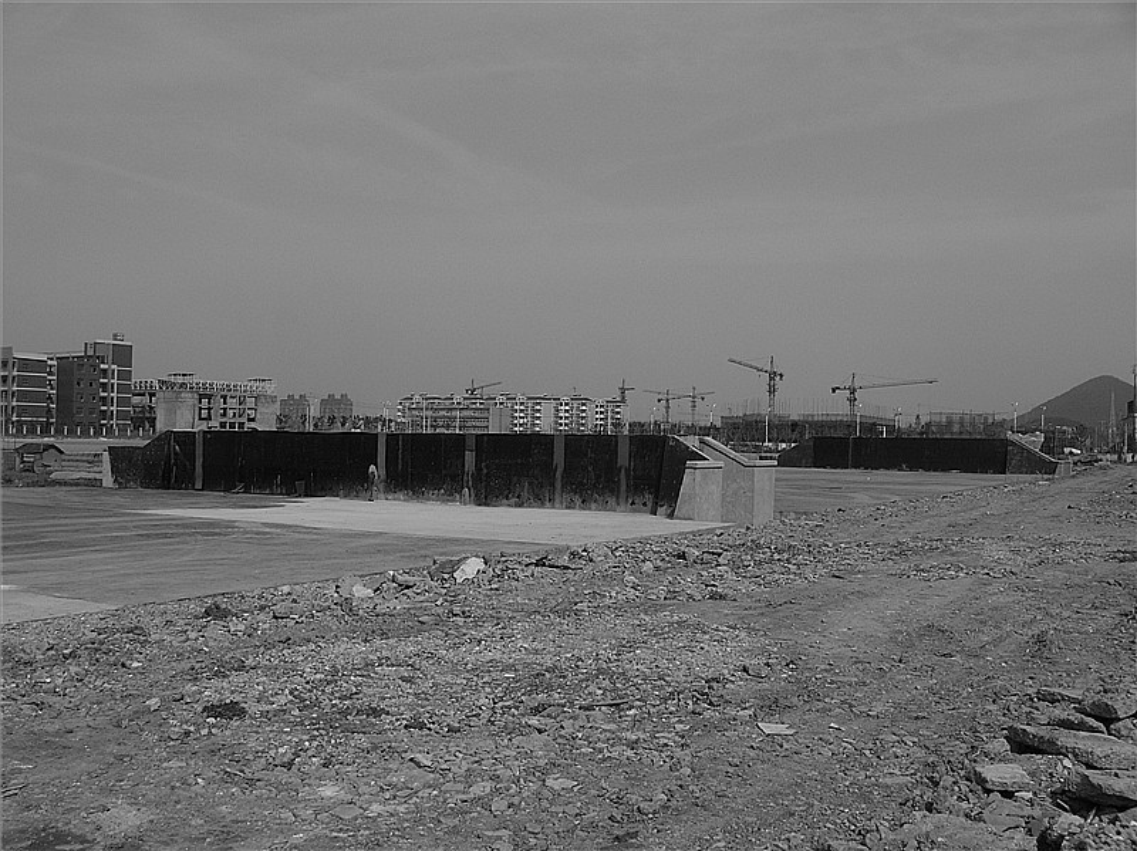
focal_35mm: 36
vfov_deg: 39.6
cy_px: 426
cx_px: 568
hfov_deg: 51.4
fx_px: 1182
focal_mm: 6
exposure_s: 1/640
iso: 50
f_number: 5.6
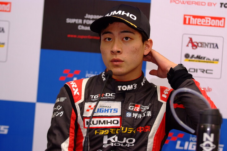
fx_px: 927
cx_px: 114
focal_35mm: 147
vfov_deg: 9.3
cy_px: 76
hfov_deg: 14.0
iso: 400
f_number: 2.8
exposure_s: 1/250
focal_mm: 98
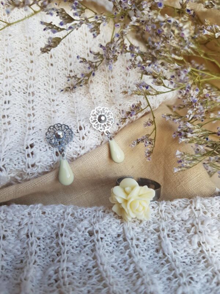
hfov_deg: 53.1
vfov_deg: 67.3
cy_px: 147
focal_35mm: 26
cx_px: 110
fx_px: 220
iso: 40
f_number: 1.7
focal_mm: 4.2
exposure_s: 1/133
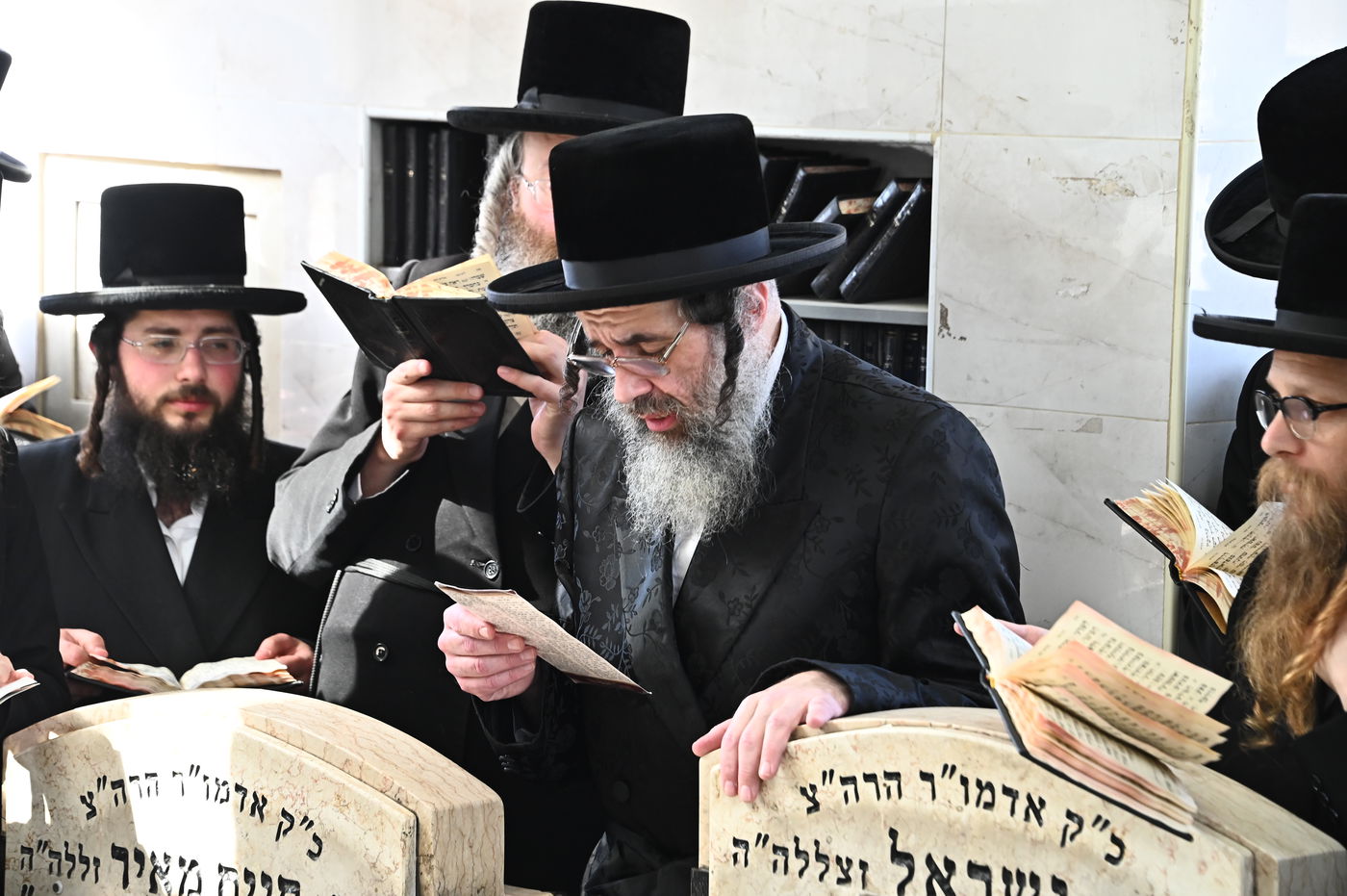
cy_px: 448
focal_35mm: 135
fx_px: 5047
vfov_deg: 10.1
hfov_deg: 15.2
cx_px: 674
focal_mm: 135
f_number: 7.1
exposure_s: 1/200
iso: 2000
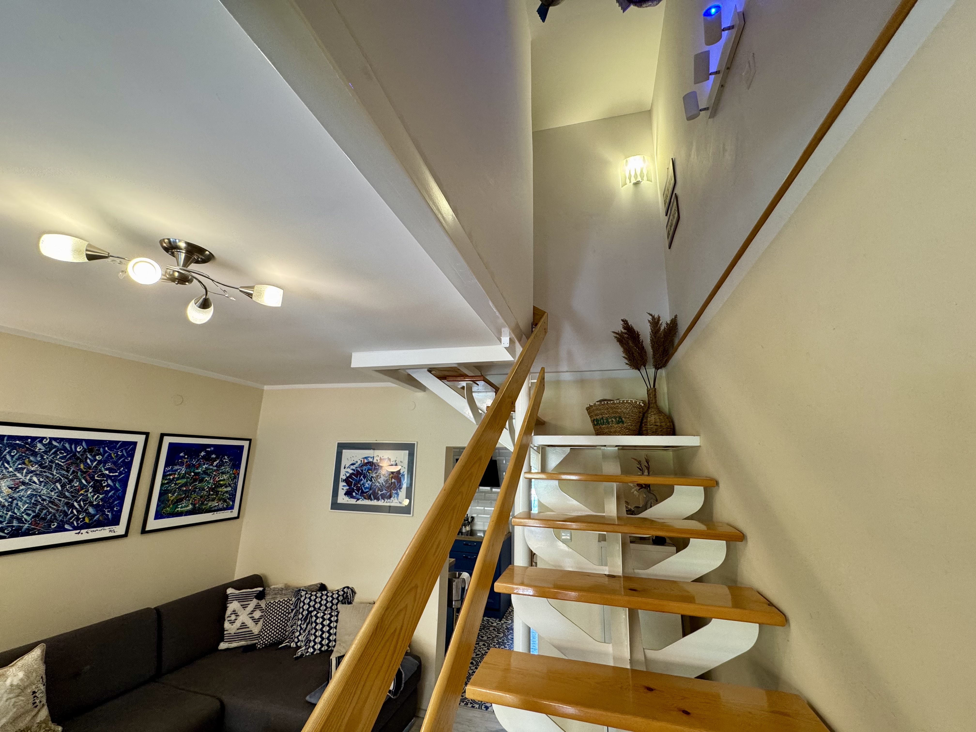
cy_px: 366
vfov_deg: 85.7
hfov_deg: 102.1
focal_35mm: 14
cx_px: 488
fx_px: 395
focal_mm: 2.22
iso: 200
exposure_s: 1/50
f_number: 2.2
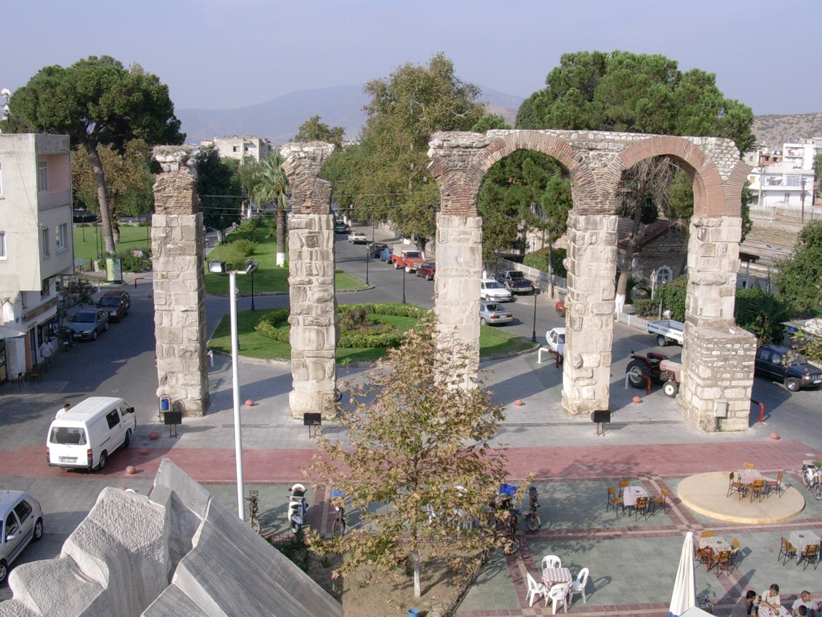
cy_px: 308
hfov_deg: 50.1
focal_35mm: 37
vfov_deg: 38.7
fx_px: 879
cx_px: 411
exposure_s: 1/384
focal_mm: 5.6
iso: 70
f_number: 5.4
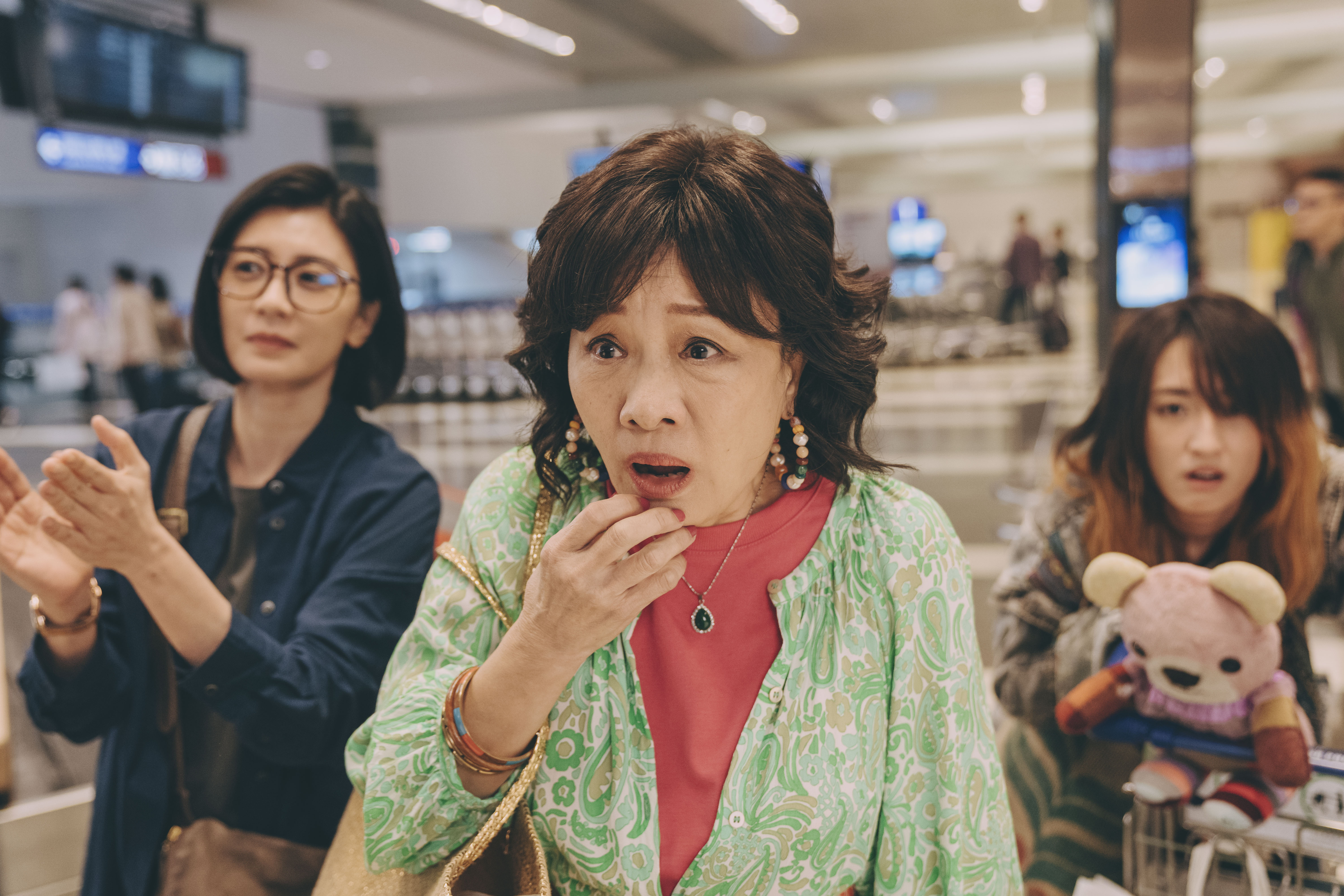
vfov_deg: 36.9
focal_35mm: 36
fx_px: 1344
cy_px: 448
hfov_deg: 53.1
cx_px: 672
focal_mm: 36
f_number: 2.8
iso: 2000
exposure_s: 1/200
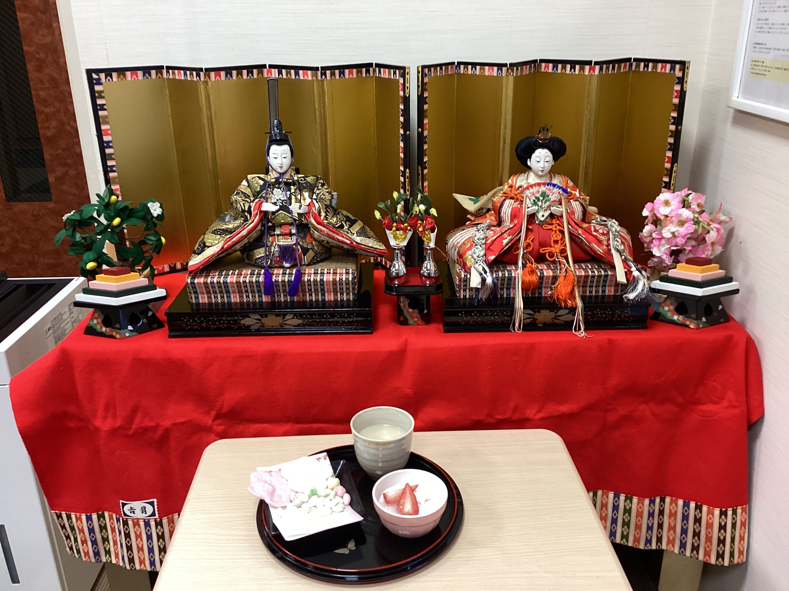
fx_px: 707
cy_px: 296
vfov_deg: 45.4
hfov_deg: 58.4
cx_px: 394
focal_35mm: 31
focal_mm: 3.3
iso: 125
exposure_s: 1/50
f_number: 2.4
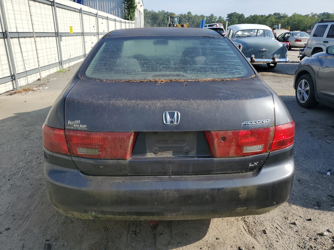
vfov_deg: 53.1
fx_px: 251
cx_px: 167
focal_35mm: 26
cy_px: 125
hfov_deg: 67.3
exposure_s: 1/2500
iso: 50
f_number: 1.5
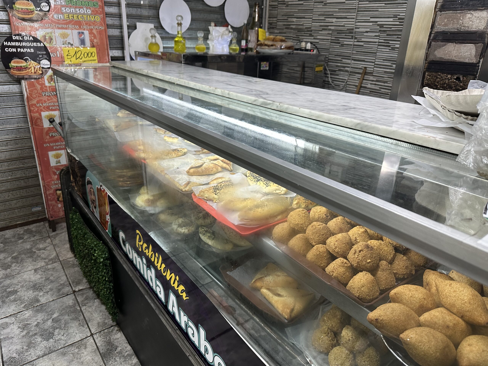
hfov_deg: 71.6
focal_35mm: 24
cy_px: 183
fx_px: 338
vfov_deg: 56.8
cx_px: 244
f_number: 1.78
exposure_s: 1/100
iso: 125
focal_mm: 6.86
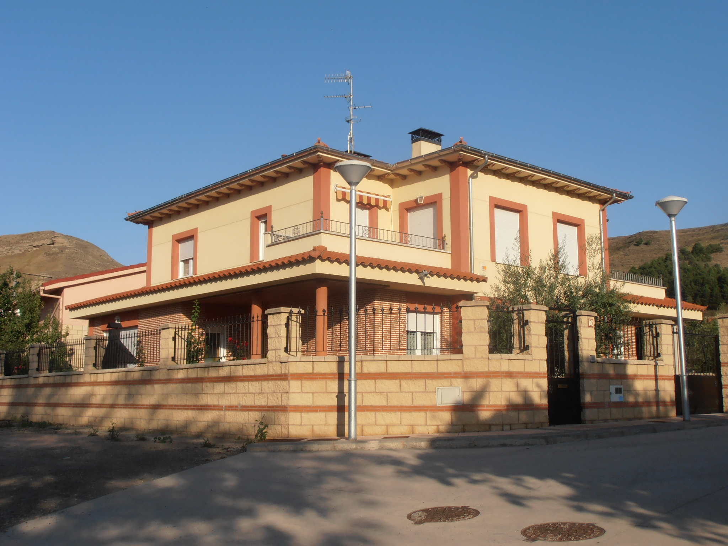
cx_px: 364
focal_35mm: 44
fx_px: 925
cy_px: 273
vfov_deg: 32.9
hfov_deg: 42.9
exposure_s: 1/1250
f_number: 4.2
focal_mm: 7.87
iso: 80
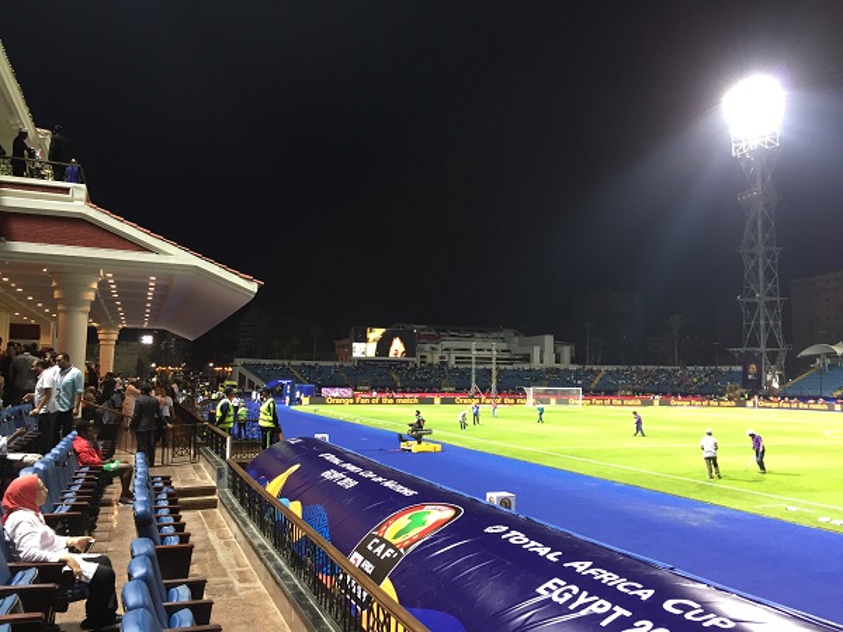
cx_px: 422
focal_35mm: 29
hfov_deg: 61.7
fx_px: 706
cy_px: 316
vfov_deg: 48.2
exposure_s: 1/33
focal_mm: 4.15
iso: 100
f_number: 2.2
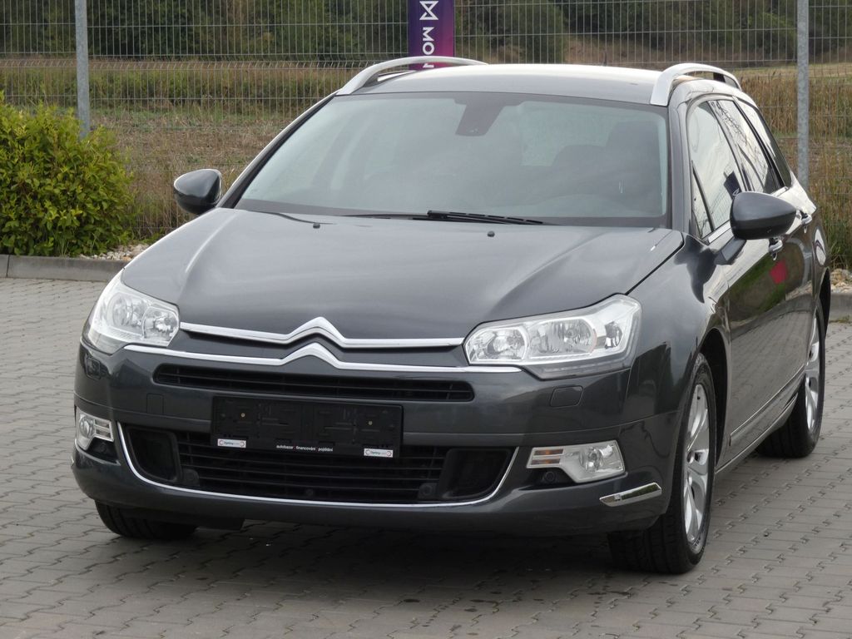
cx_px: 426
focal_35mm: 117
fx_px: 2880
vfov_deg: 12.7
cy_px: 320
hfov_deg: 16.8
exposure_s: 1/80
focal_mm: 21
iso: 125
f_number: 5.6
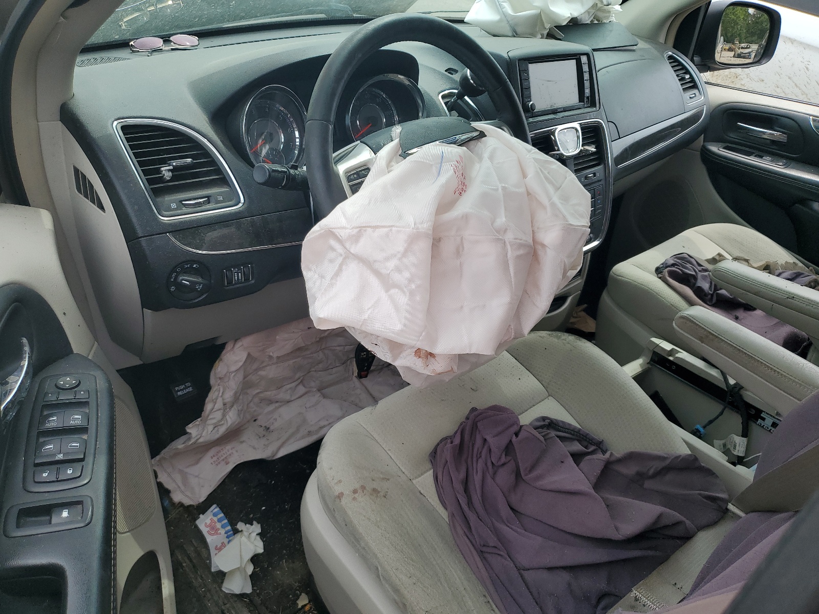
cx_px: 410
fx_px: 615
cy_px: 307
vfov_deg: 53.1
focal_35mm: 26
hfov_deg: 67.3
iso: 50
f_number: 1.5
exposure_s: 1/1250
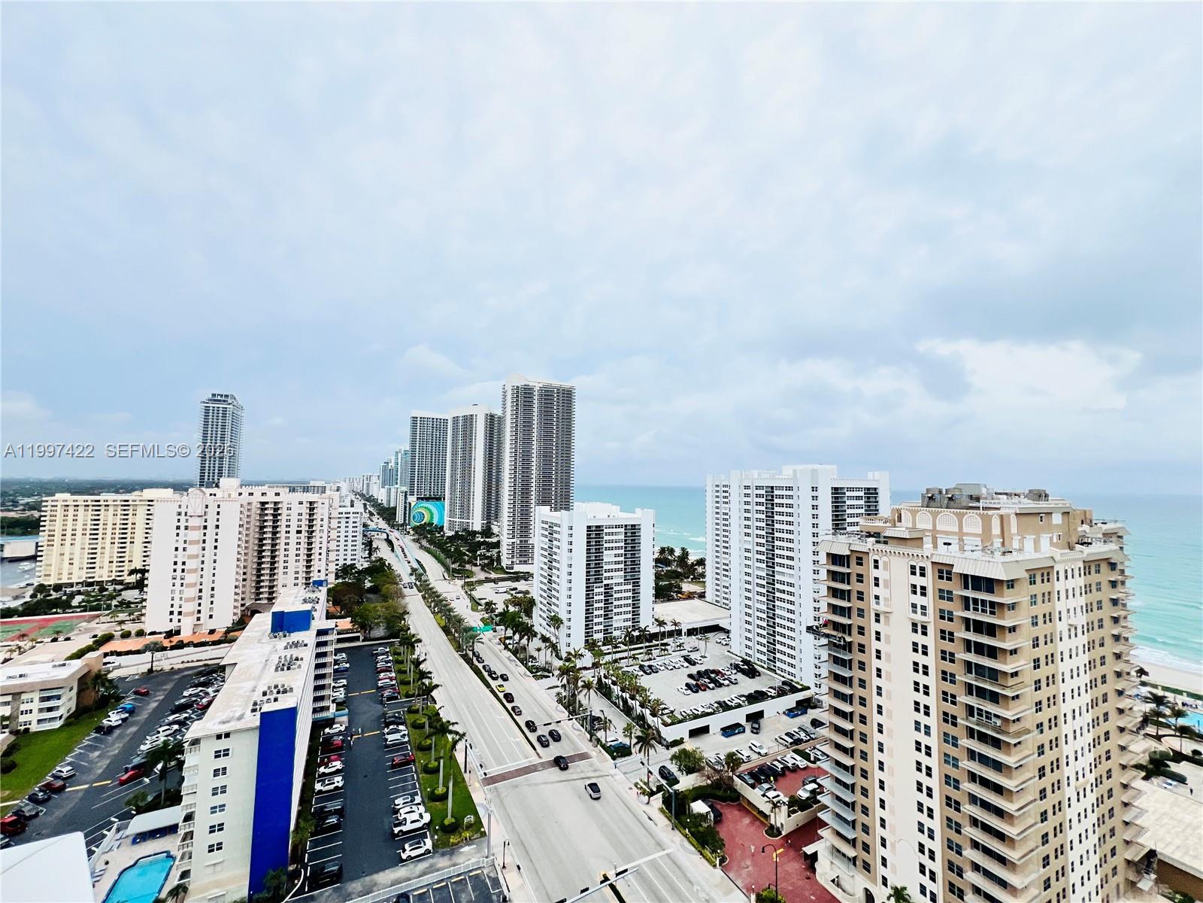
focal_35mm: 13
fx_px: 452
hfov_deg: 106.2
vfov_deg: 89.9
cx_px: 602
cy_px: 452
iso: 32
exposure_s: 1/1096
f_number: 1.8
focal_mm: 1.57
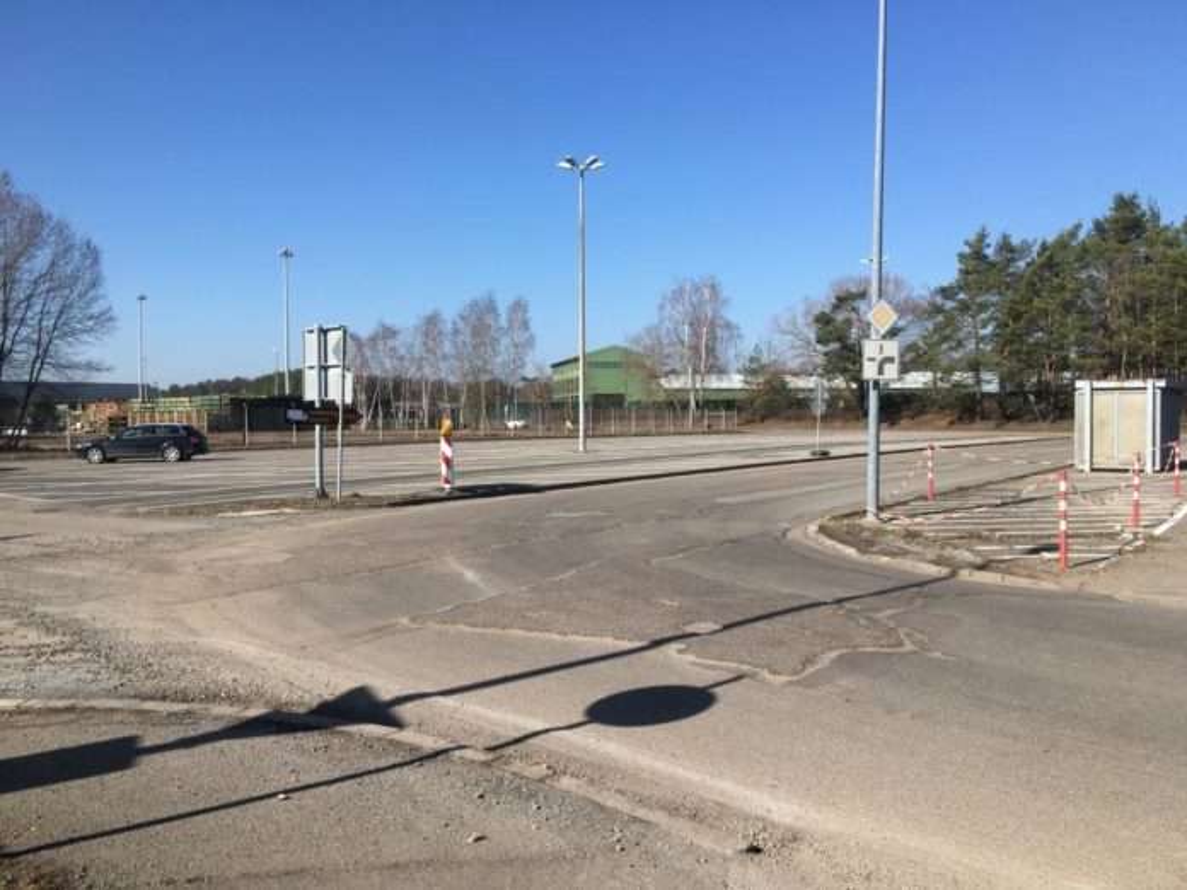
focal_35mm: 29
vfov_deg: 48.2
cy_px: 445
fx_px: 994
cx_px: 594
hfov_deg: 61.7
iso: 25
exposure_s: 1/1508
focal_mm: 4.15
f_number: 2.2
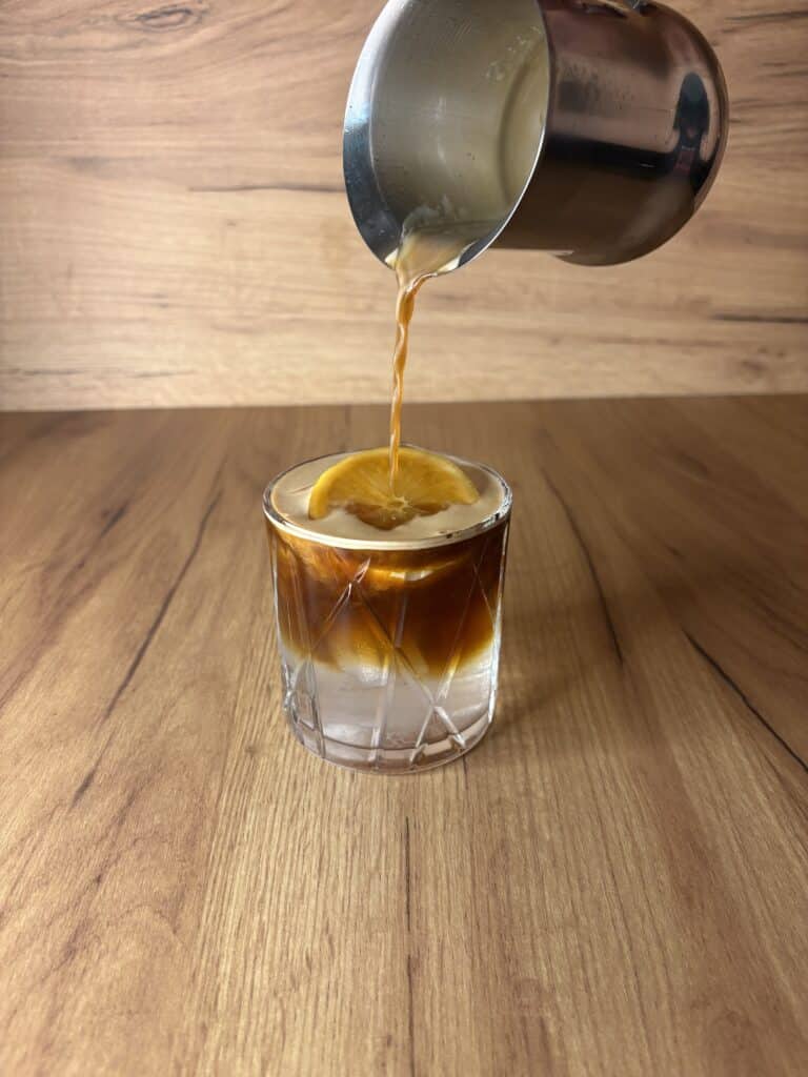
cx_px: 404
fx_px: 809
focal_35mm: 26
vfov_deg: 67.3
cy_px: 538
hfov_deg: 53.1
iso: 160
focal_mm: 5.96
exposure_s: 1/50
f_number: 1.6
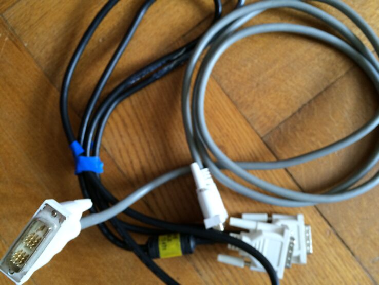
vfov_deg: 48.3
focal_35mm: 29
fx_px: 318
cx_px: 190
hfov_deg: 61.6
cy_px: 142
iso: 125
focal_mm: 4.15
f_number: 2.2
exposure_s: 1/33
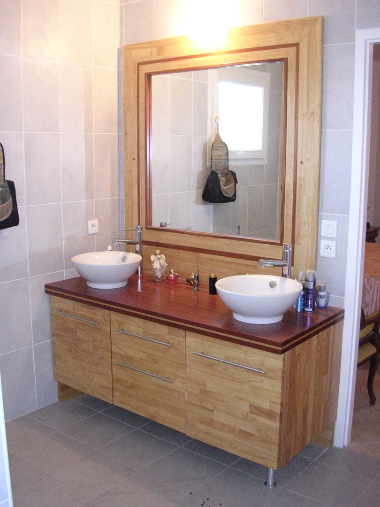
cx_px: 190
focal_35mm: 38
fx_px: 556
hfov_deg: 37.7
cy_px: 254
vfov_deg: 49.0
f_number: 2.8
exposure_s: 1/20.9
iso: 400
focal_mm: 5.8
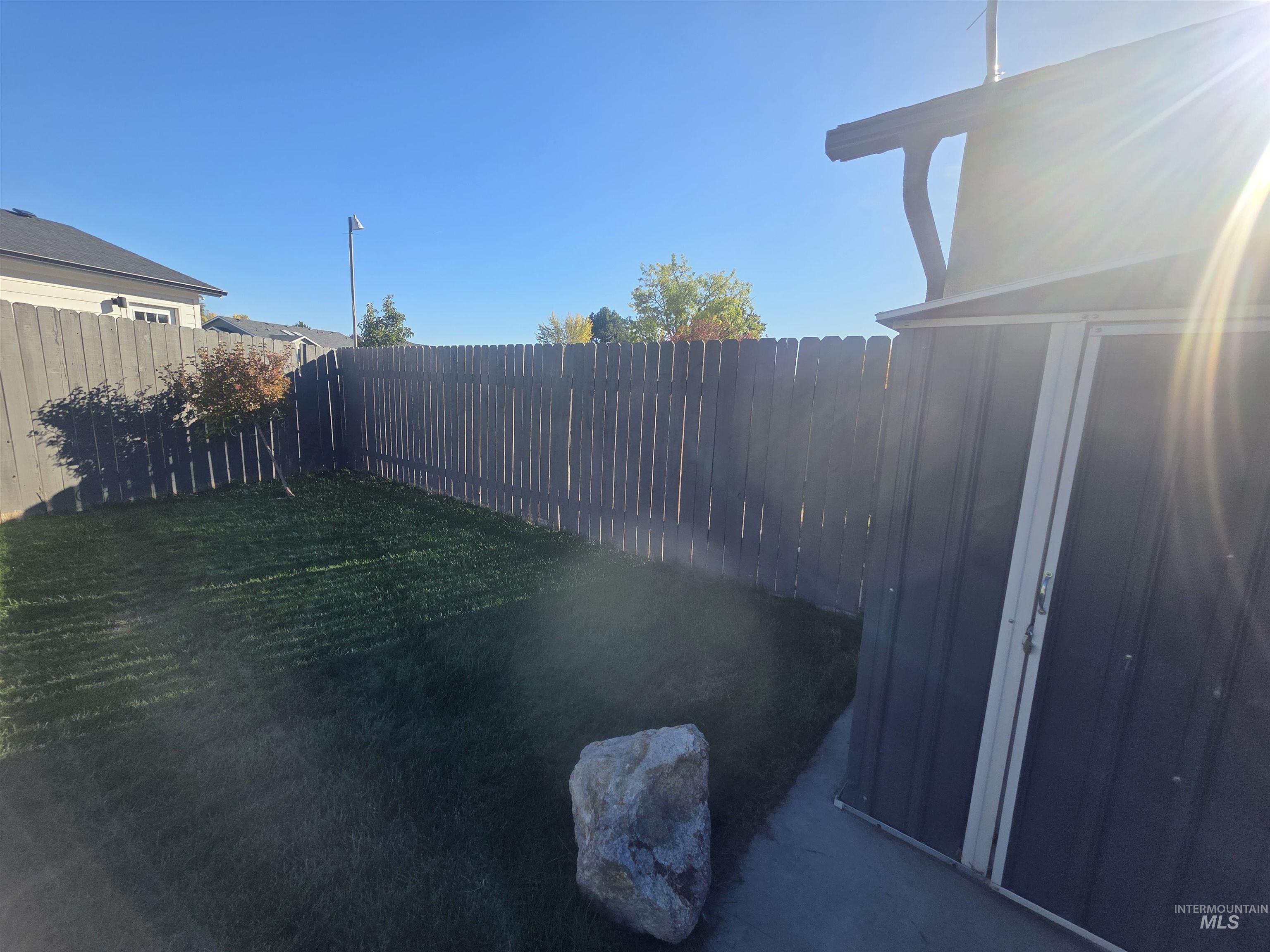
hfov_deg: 106.2
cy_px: 476
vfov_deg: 89.9
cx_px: 635
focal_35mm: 13
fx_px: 477
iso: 64
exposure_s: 1/2000
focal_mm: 2.2
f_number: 1.9
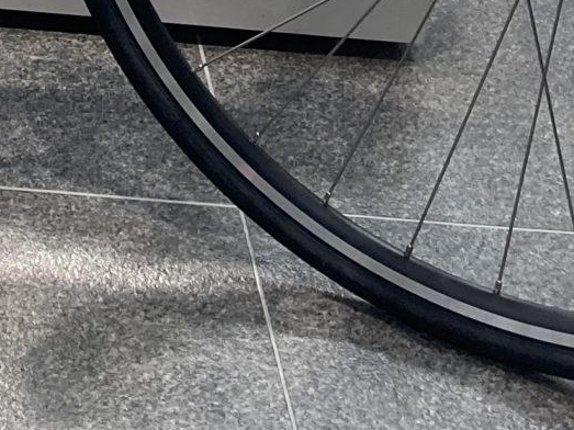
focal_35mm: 137
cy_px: -521
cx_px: -225
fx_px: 2271
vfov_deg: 9.8
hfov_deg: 13.7
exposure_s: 1/120
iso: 64
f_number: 1.8
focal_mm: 3.99
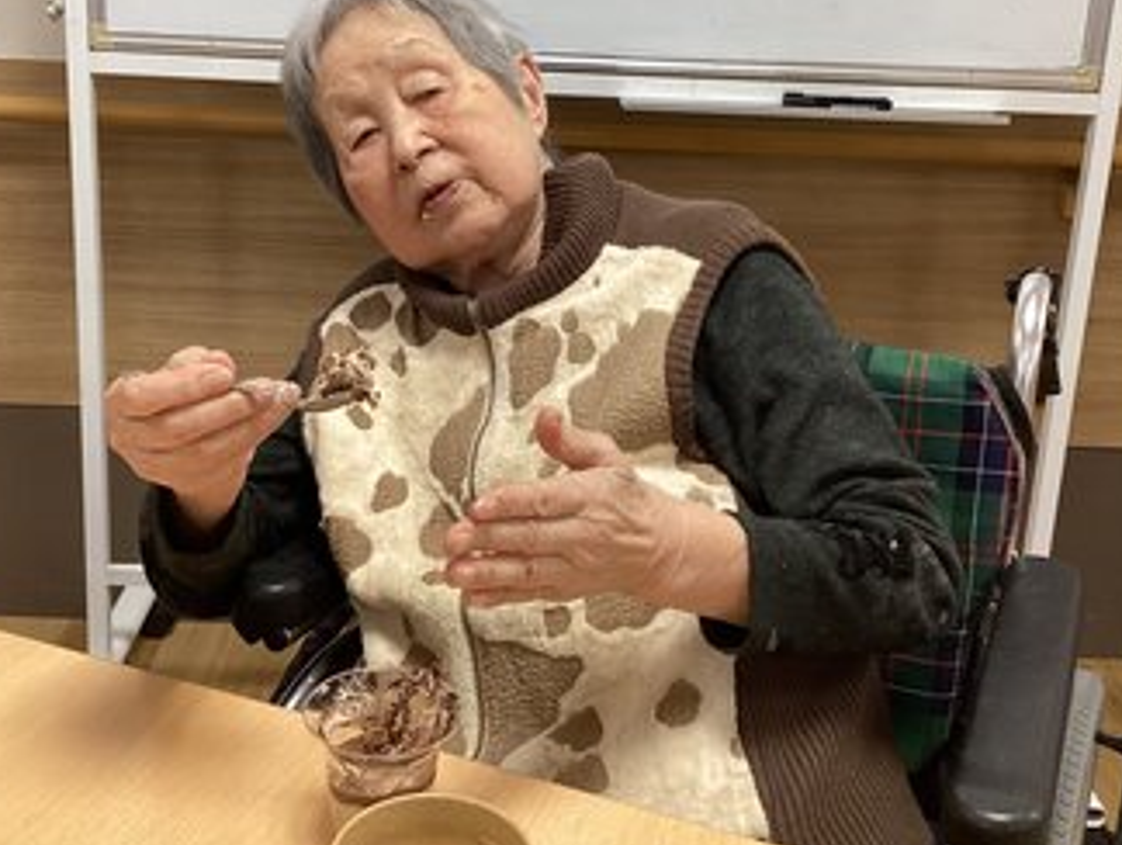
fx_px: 1396
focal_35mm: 43
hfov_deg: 43.7
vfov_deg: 33.3
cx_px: 509
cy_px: 267
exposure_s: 1/60
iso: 160
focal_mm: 3.3
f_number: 2.4
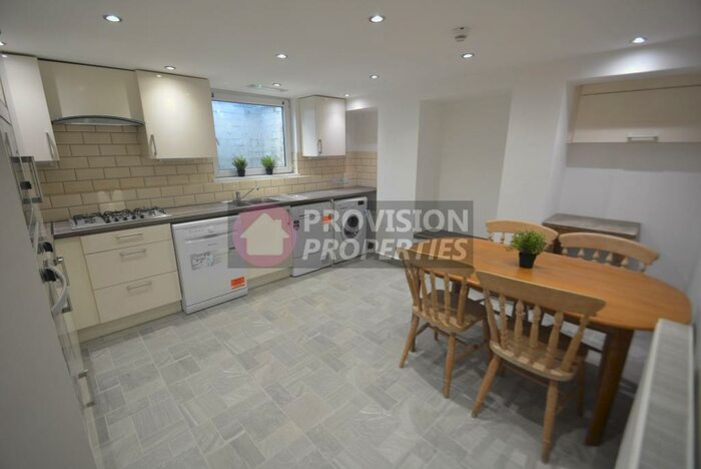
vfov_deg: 77.4
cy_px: 234
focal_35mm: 15
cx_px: 350
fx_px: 292
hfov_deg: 100.3
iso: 560
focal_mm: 10
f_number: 4
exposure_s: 1/60
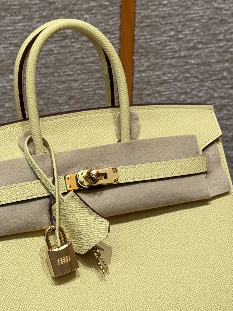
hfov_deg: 17.5
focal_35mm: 84
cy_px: 201
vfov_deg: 23.2
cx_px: 90
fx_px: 754
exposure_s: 1/100
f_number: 1.78
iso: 50
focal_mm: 6.76
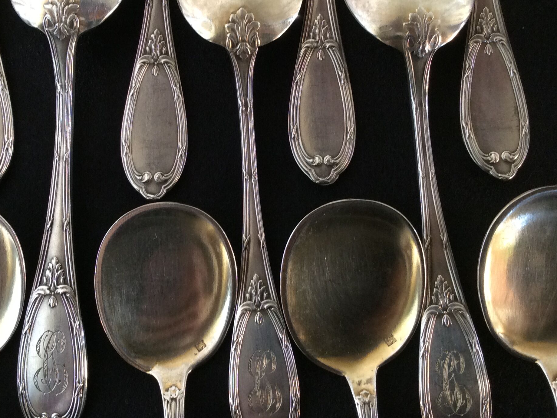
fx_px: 724
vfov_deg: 32.1
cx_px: 228
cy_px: 177
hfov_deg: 41.9
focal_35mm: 45
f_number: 2.4
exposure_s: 1/24
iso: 100
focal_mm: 3.3
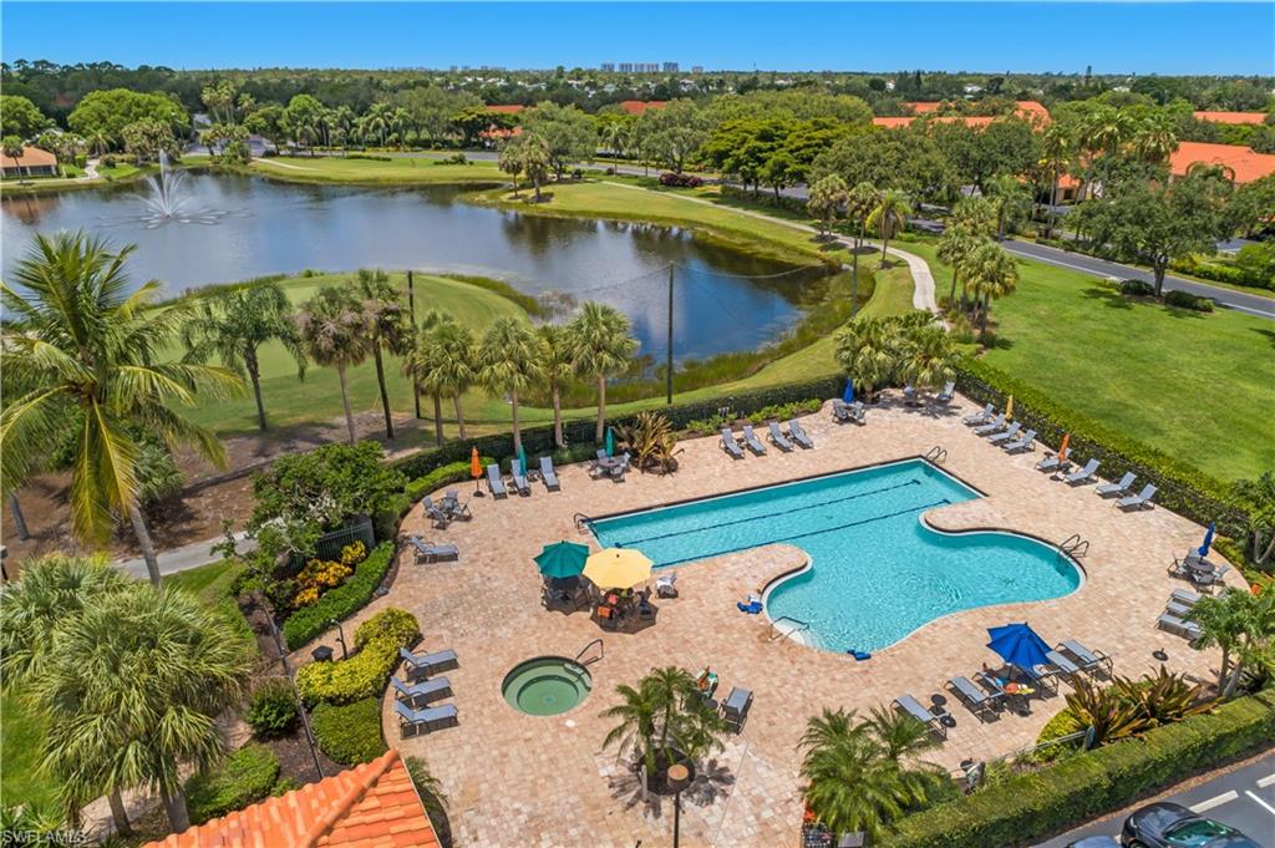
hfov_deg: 73.8
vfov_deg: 53.1
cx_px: 638
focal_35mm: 24
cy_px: 424
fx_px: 849
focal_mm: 8.8
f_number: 6.3
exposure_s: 1/640
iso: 100
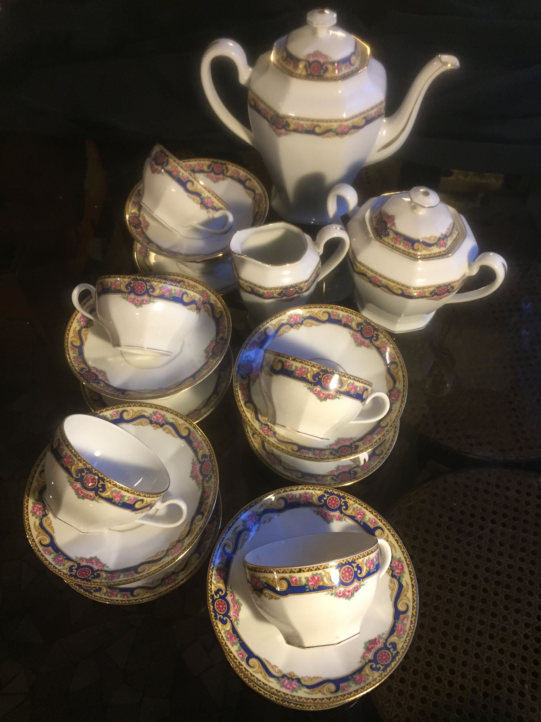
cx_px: 270
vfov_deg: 61.7
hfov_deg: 48.2
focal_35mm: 29
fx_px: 604
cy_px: 361
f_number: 2.2
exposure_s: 1/33
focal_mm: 4.15
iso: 200
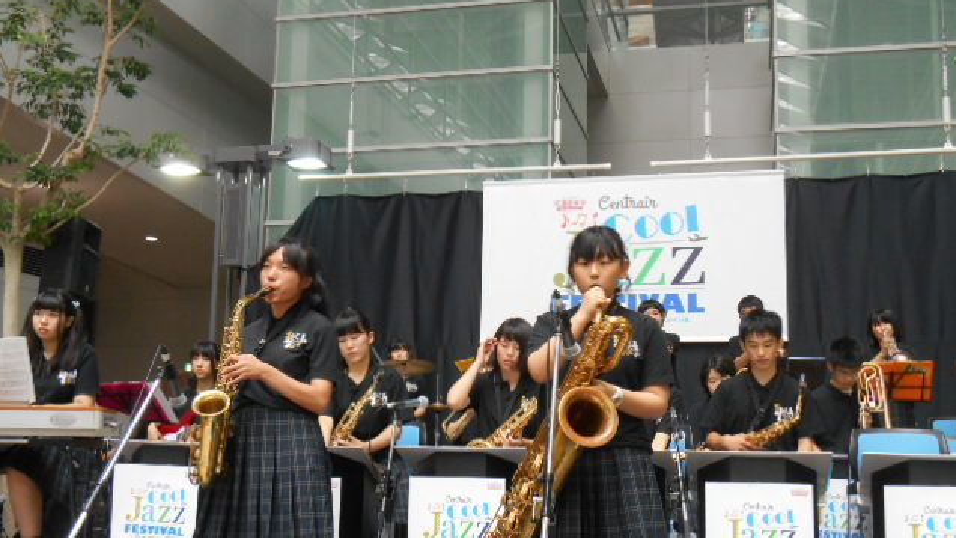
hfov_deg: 45.5
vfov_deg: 26.5
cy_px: 297
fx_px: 1141
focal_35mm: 45
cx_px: 480
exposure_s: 1/30
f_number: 3.9
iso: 250
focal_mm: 7.2
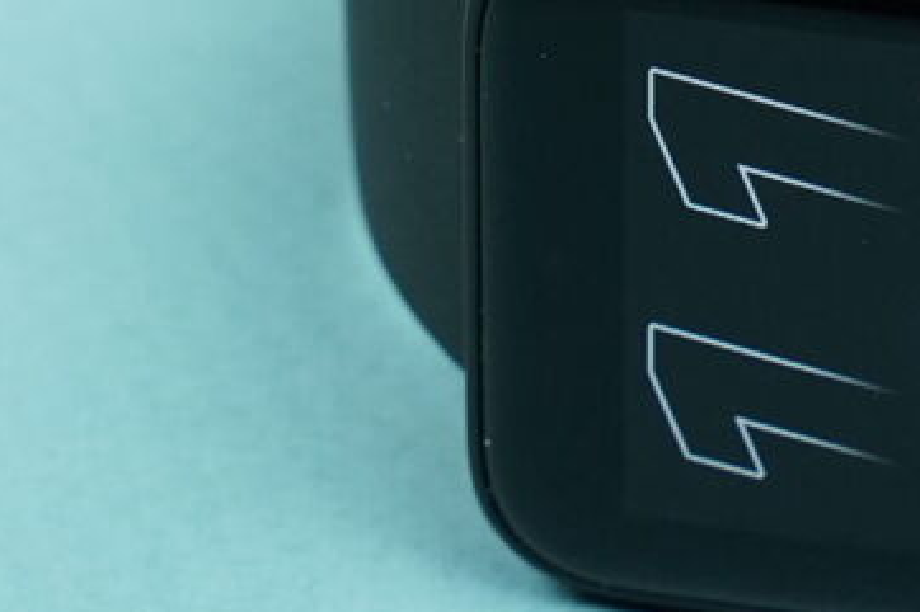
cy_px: 61
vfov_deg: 7.4
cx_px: 1005
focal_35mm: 186
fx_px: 4751
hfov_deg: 10.9
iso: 2500
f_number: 8
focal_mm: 70
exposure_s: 1/160
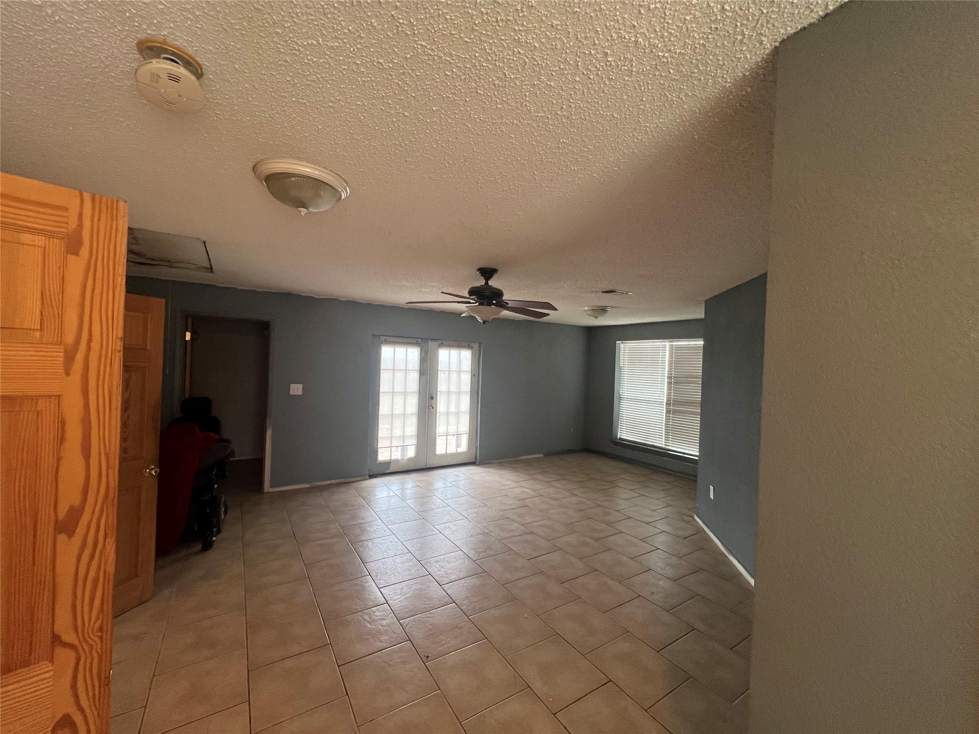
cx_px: 490
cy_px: 367
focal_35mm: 13
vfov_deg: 89.9
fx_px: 368
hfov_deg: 106.2
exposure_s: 1/60
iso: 200
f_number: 1.8
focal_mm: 1.57
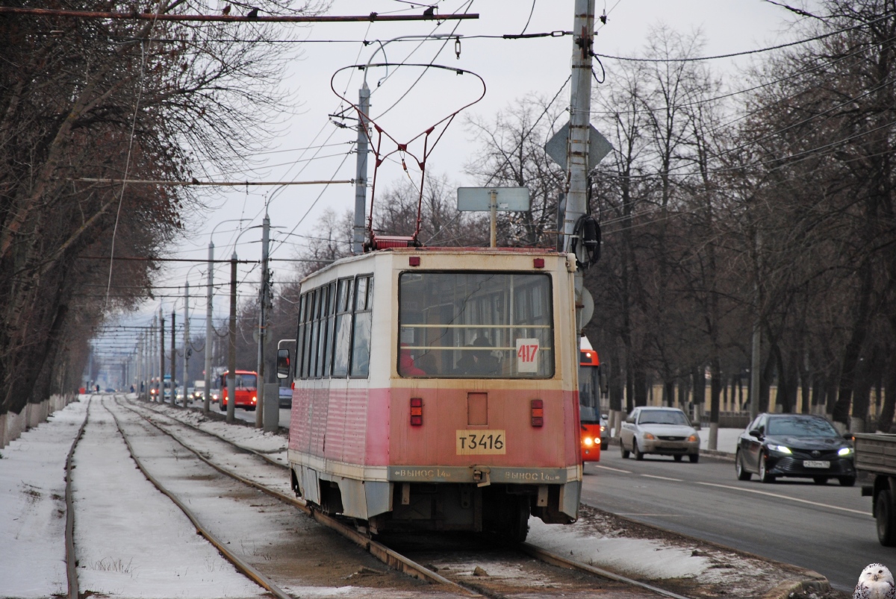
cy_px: 300
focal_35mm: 158
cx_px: 448
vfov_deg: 8.7
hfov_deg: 13.0
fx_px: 3924
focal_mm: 105
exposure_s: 1/100
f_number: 5.6
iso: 200
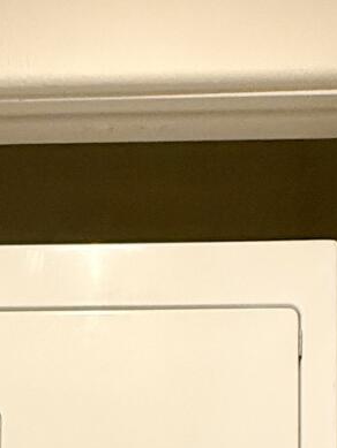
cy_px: 636
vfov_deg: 22.9
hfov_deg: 19.8
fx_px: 934
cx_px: -3
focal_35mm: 72
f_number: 2.2
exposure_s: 1/60
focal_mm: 2.22
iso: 320
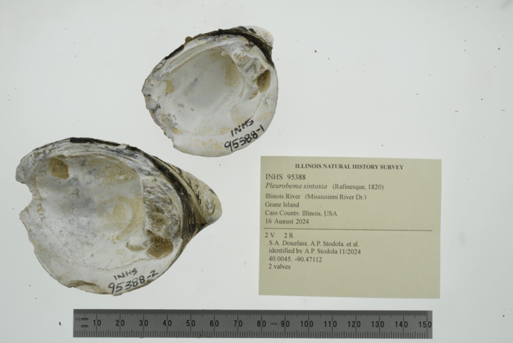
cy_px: 172
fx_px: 855
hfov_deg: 33.4
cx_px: 256
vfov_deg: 22.6
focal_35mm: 60
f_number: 32
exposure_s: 1/10
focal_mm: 60
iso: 100
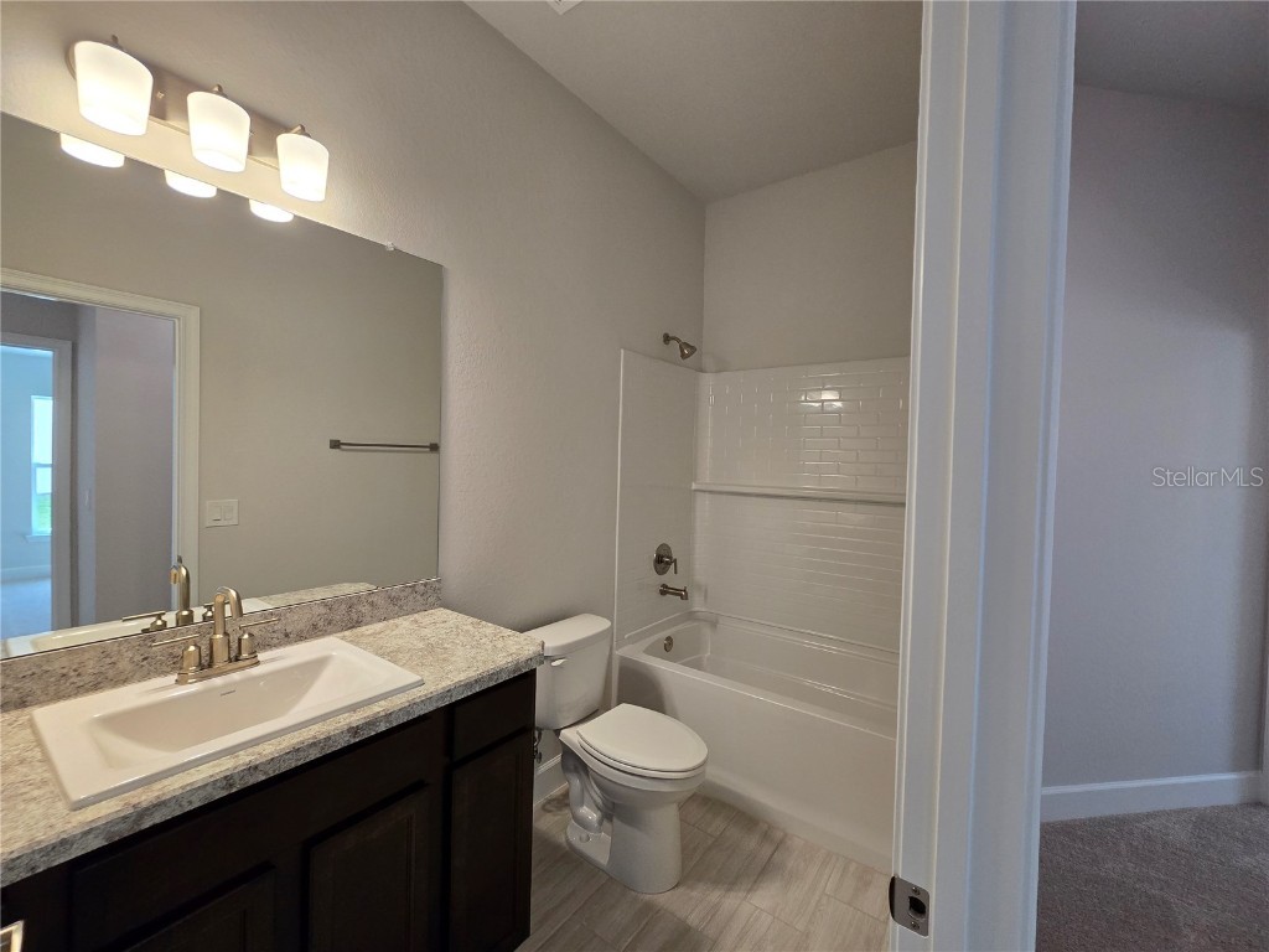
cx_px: 634
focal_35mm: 13
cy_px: 476
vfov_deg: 89.9
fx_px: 477
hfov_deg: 106.2
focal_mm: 2.2
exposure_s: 1/100
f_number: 2.2
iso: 160
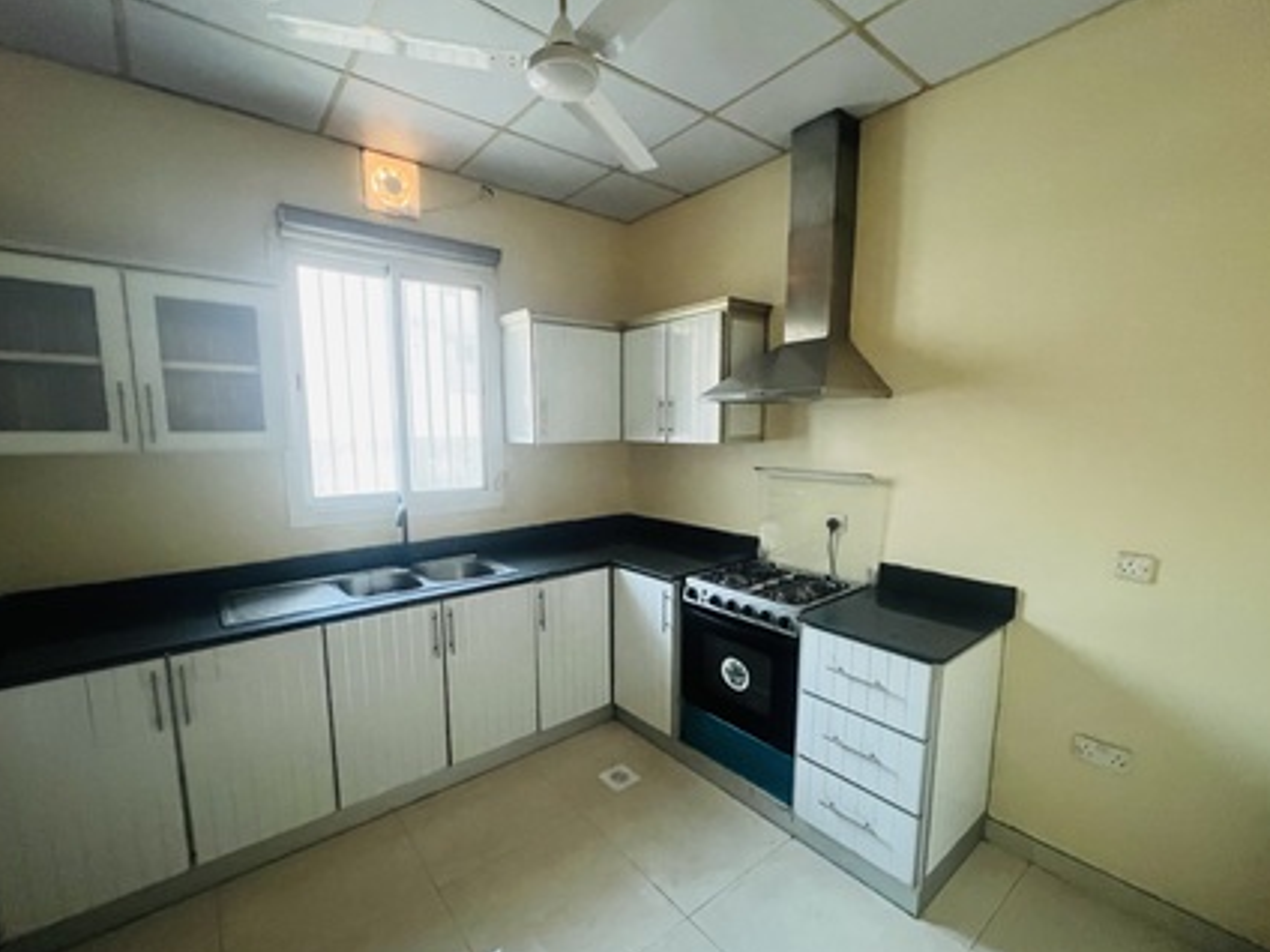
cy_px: 501
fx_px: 514
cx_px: 610
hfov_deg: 102.0
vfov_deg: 85.6
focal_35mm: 14
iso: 500
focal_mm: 1.57
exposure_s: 1/60
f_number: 1.8
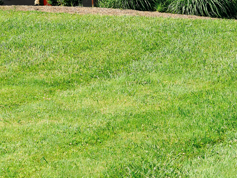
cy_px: -198
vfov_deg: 7.9
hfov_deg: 10.9
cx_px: -42
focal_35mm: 178
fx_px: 1219
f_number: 11
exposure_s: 1/250
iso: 400
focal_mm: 50
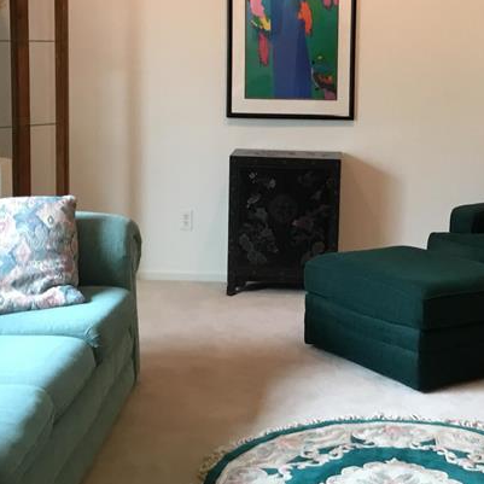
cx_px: 344
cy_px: 183
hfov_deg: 24.5
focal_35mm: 70
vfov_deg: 24.6
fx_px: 1107
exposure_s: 1/30
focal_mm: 3.3
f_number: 2.4
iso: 80
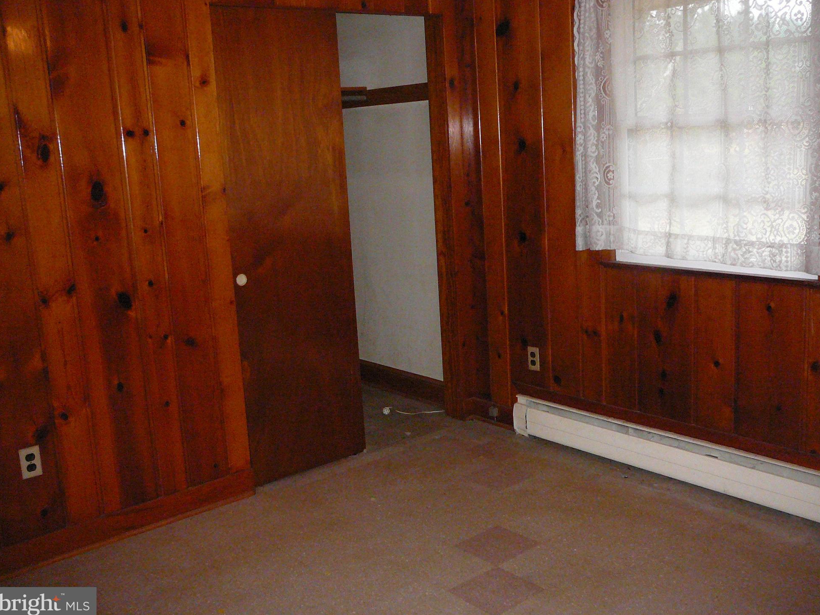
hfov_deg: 50.1
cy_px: 297
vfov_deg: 38.7
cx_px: 424
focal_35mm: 37
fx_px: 877
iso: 400
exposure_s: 1/30
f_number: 2.8
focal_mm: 5.2
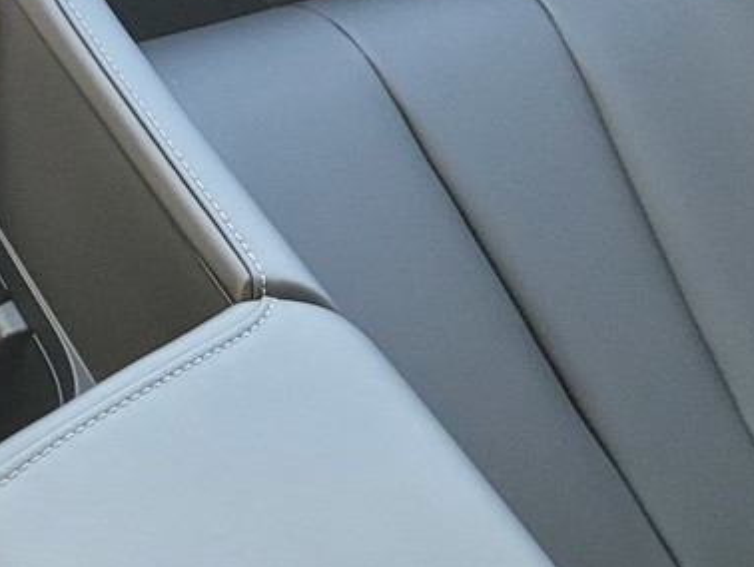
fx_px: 2398
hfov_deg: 15.7
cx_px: -531
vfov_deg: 12.8
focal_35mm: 110
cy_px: -270
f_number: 1.8
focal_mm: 5.4
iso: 250
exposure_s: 1/100
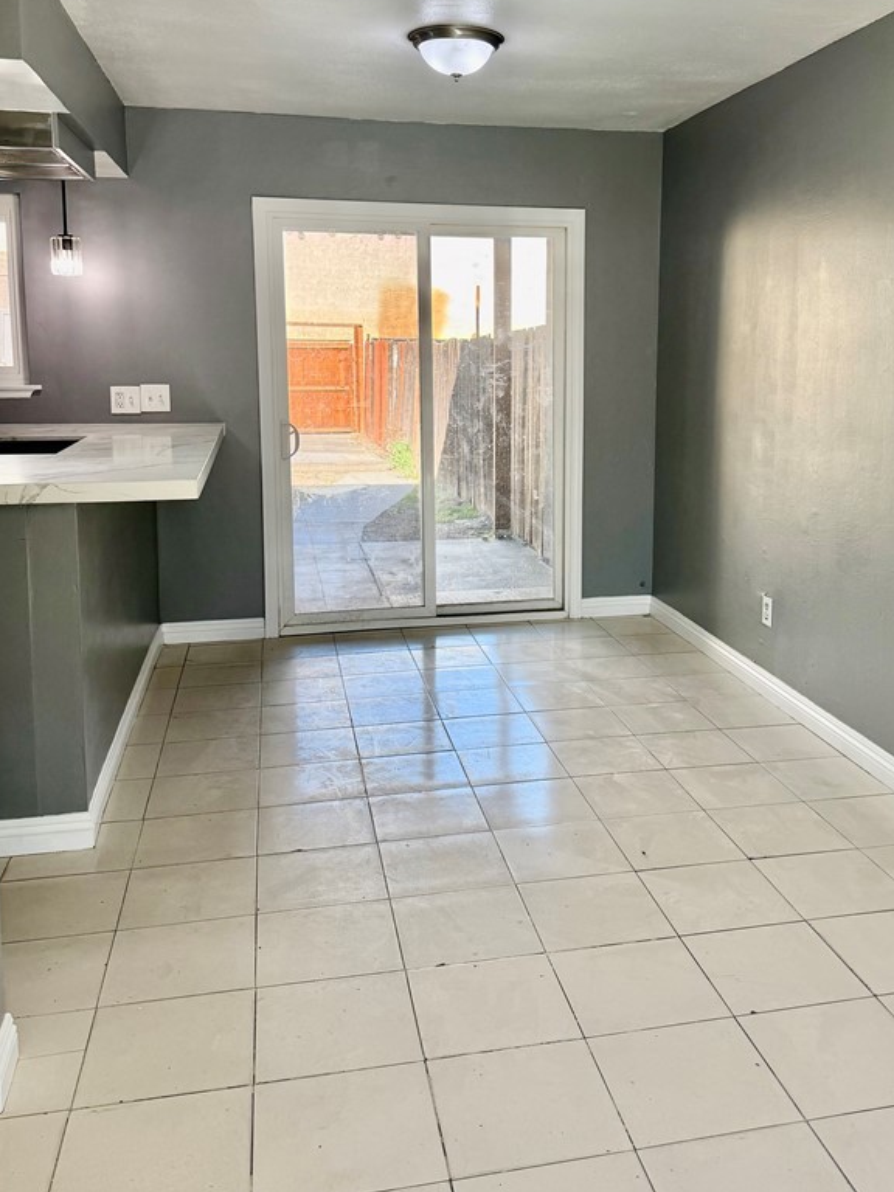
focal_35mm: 32
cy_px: 473
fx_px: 1102
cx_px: 534
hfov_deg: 43.9
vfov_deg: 56.4
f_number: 1.78
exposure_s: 1/333
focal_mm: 6.76
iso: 100
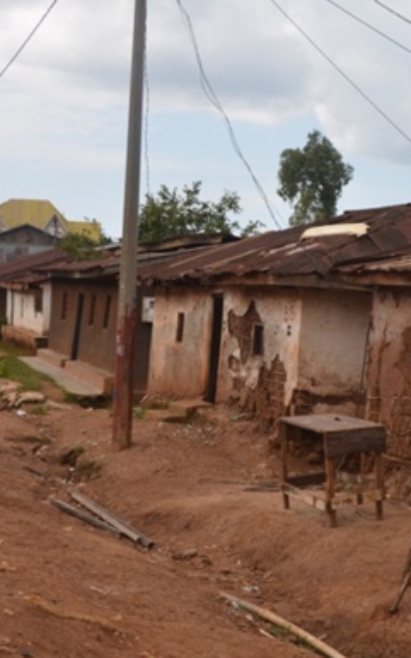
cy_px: 320
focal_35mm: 68
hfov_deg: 17.5
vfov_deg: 30.2
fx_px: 1220
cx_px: 581
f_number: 6.3
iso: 100
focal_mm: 24
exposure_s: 1/250
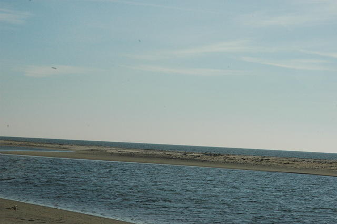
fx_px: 982
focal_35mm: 105
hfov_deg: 19.5
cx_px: 168
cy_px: 112
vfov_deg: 13.0
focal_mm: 70
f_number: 18
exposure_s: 1/1250
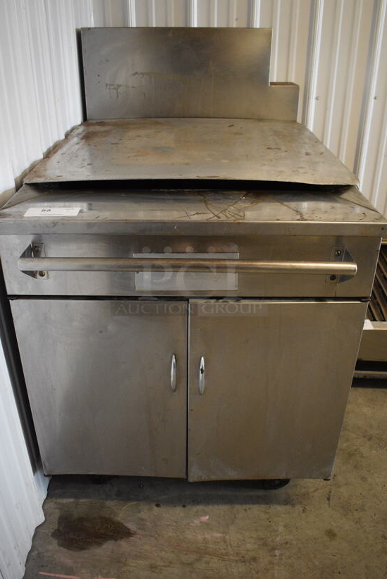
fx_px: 483
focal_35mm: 30
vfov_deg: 61.9
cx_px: 190
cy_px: 279
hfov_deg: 43.7
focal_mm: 18
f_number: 3.5
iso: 1600
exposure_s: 1/125
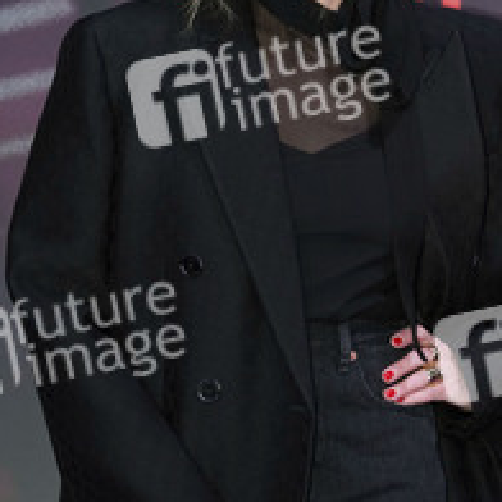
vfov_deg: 7.6
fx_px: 3790
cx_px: 333
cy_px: 215
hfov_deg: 7.6
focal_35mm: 231
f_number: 5.6
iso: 1000
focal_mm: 133
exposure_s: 1/160
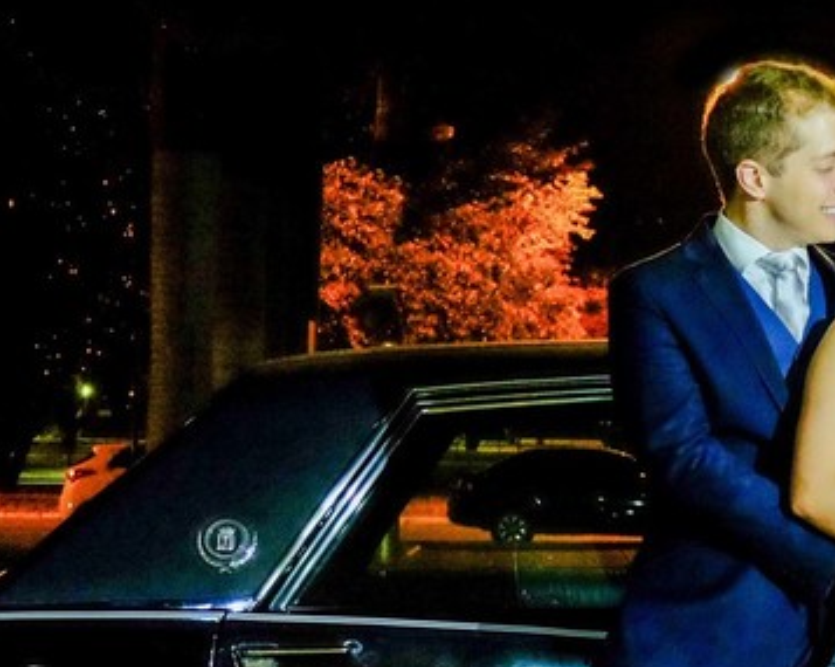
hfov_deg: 18.4
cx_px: 896
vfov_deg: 15.2
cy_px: 421
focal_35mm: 101
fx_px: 2494
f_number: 3.6
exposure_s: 1/50
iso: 4000
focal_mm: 21.4
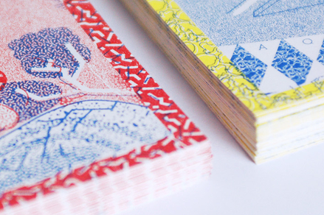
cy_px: 82
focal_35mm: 177
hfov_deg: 11.6
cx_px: 89
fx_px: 1592
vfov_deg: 7.7
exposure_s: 1/2000
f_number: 3.5
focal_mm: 70
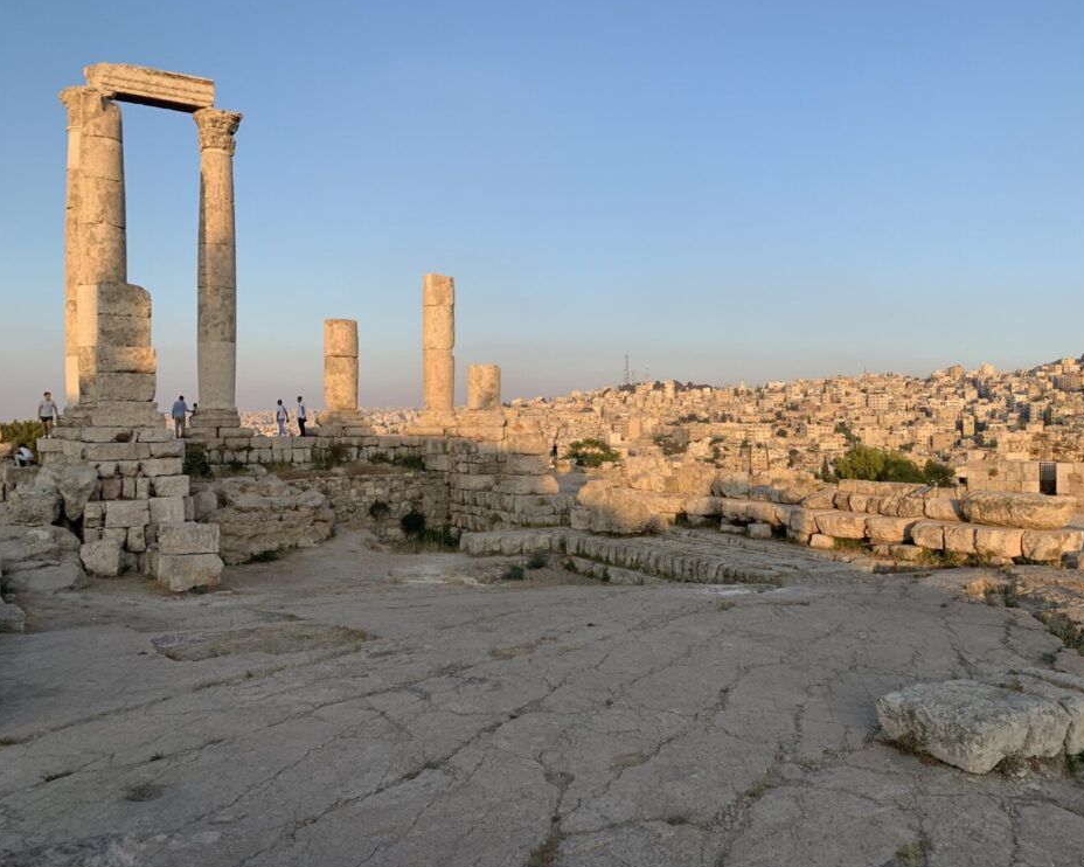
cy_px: 425
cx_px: 595
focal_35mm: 28
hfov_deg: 62.1
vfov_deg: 51.5
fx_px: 898
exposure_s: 1/936
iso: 25
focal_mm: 4.25
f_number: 1.8
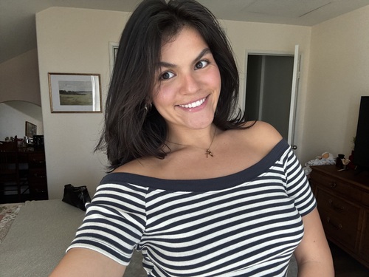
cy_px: 138
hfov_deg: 73.9
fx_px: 245
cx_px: 184
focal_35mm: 23
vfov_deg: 58.9
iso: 80
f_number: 1.9
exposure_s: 1/89
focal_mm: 2.69
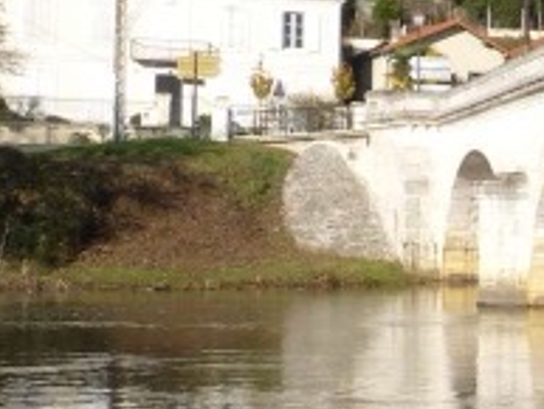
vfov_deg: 13.2
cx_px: 1029
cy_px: 212
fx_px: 1761
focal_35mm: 112
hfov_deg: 14.9
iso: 100
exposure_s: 1/400
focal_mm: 4.8
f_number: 5.6
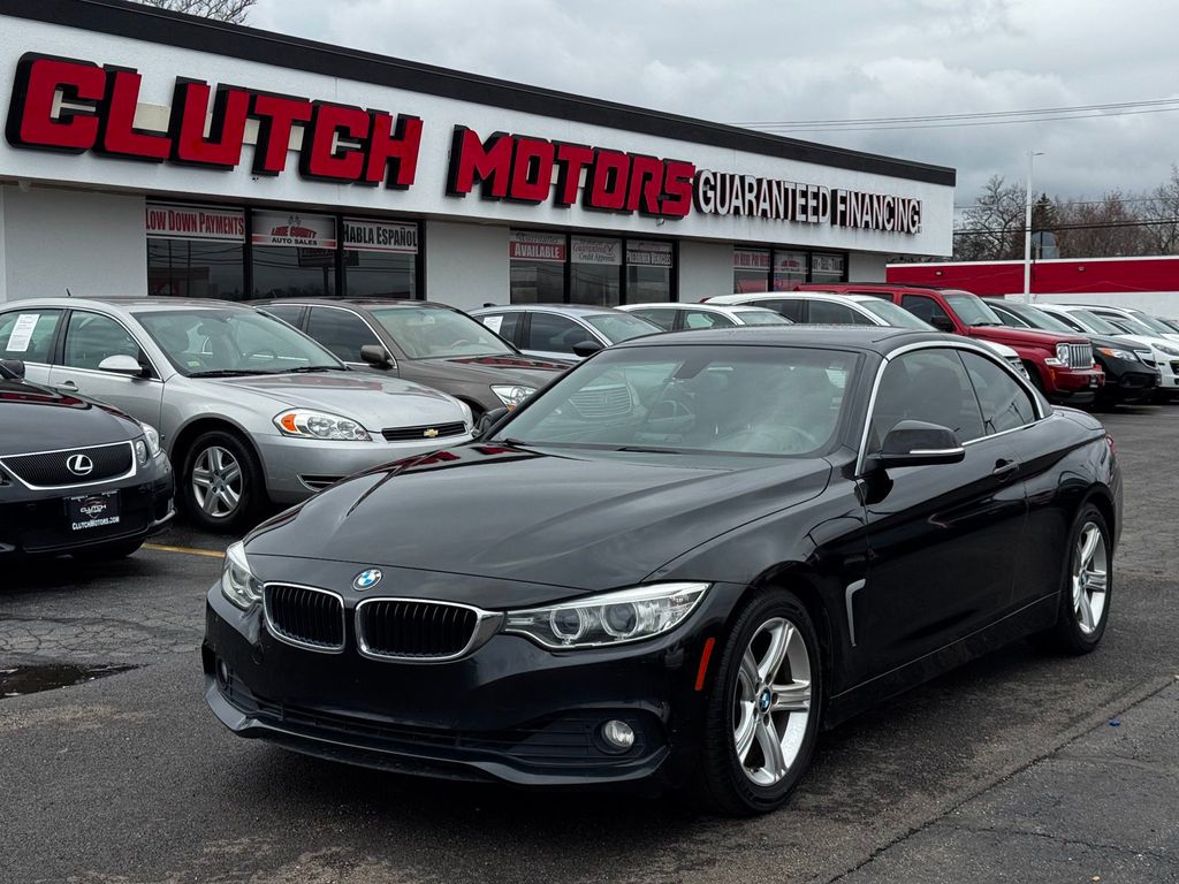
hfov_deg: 39.7
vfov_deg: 30.3
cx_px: 590
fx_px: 1635
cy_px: 442
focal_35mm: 48
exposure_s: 1/2717
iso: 64
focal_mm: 6.76
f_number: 1.78
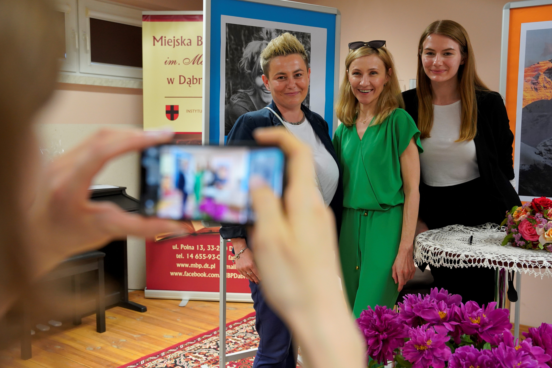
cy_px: 184
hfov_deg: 53.9
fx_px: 543
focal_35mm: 35
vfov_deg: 37.5
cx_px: 276
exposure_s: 1/160
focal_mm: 35.4
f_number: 4
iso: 2500
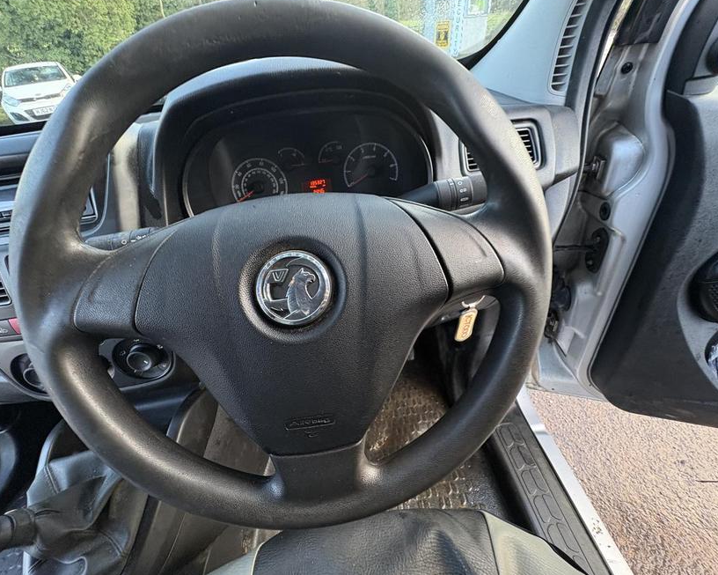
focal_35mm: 15
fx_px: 319
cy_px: 283
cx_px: 361
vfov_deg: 84.0
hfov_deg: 96.8
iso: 250
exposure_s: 1/60
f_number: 2.2
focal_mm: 2.22
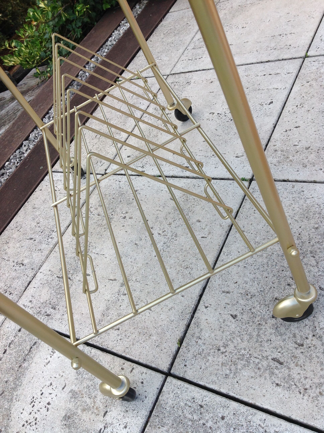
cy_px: 216
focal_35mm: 35
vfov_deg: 52.7
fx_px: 438
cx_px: 162
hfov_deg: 40.6
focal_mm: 4.28
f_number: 2.4
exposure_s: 1/231
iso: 50
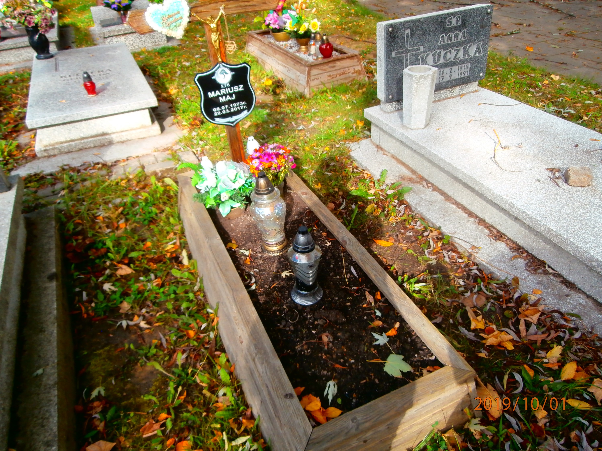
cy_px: 226
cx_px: 301
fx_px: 435
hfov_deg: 69.4
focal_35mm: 25
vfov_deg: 54.9
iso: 100
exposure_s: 1/250
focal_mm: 4.43
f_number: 3.2
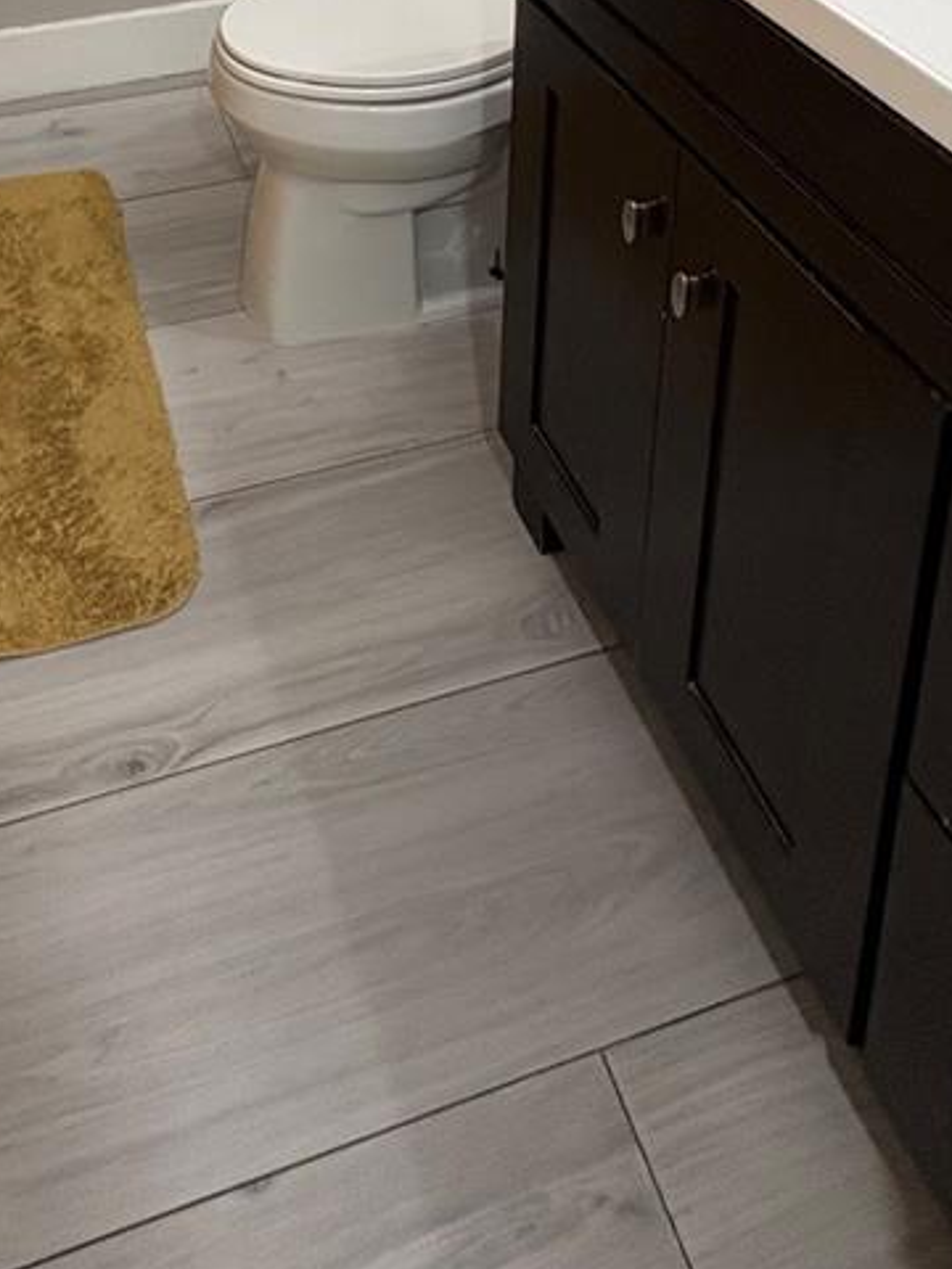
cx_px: 259
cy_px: -312
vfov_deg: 37.3
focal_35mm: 35
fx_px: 1283
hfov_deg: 39.8
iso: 250
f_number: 2.2
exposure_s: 1/60
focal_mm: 2.22
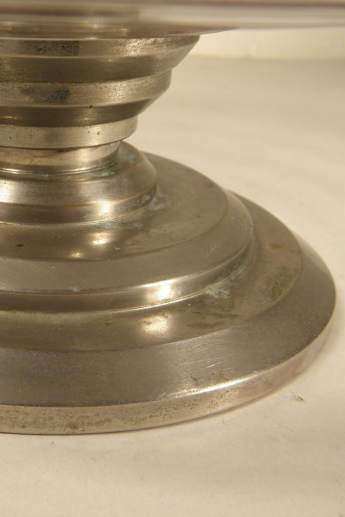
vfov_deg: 36.2
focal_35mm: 55
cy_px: 260
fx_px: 790
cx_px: 36
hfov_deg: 24.0
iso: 100
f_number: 3.8
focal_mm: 7.1
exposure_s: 1/50
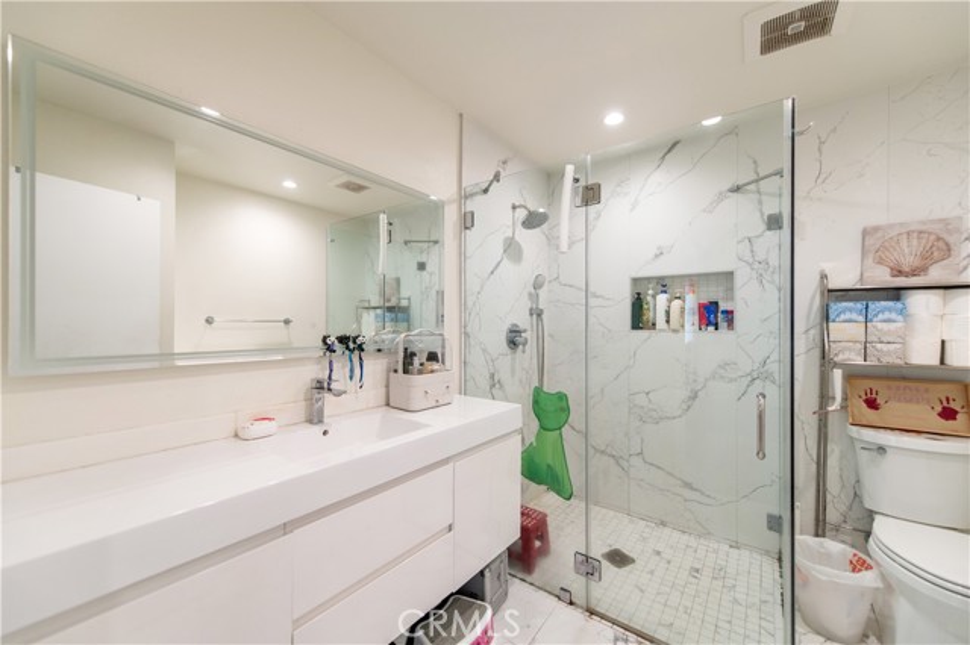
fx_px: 377
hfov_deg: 104.3
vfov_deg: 81.1
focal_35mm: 14
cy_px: 322
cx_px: 485
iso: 400
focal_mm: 14
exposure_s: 1/160
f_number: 2.8
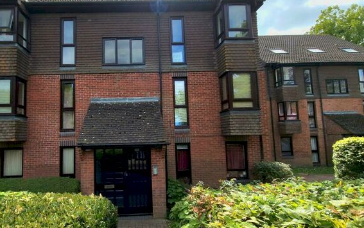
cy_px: 124
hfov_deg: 92.7
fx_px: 169
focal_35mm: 17
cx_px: 141
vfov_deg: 67.9
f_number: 2.2
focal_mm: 2.2
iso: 50
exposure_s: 1/1250
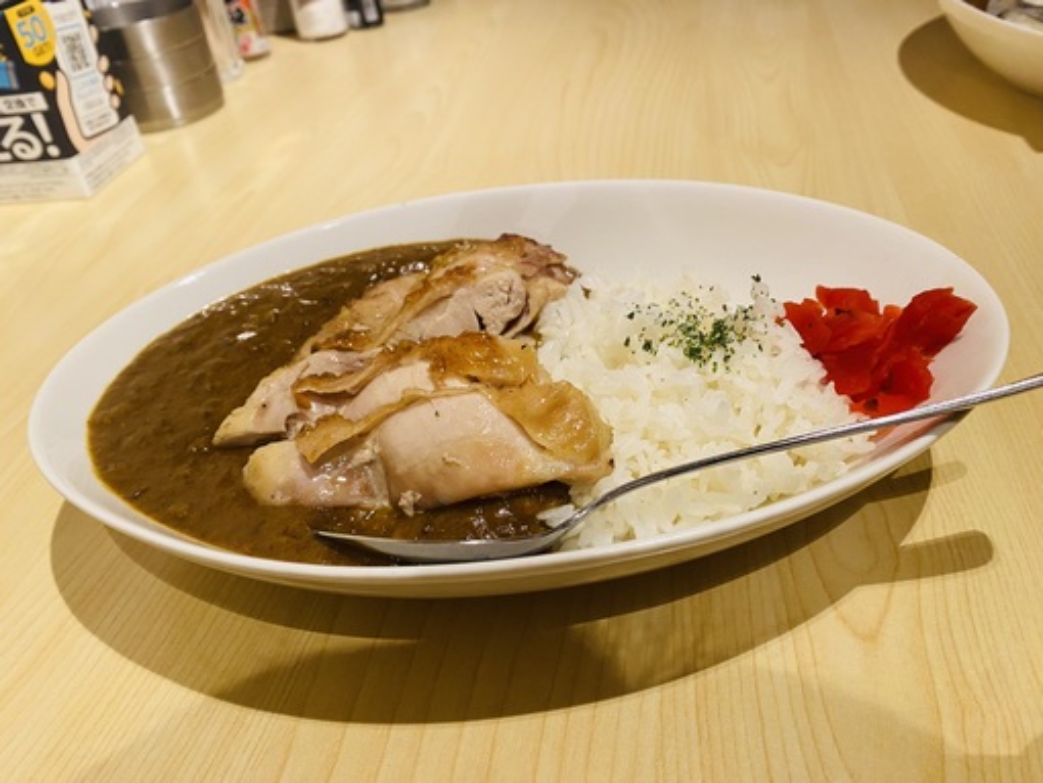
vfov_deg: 53.1
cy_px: 392
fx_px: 784
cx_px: 522
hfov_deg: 67.3
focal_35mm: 26
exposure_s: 1/60
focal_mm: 4.25
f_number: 1.8
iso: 100
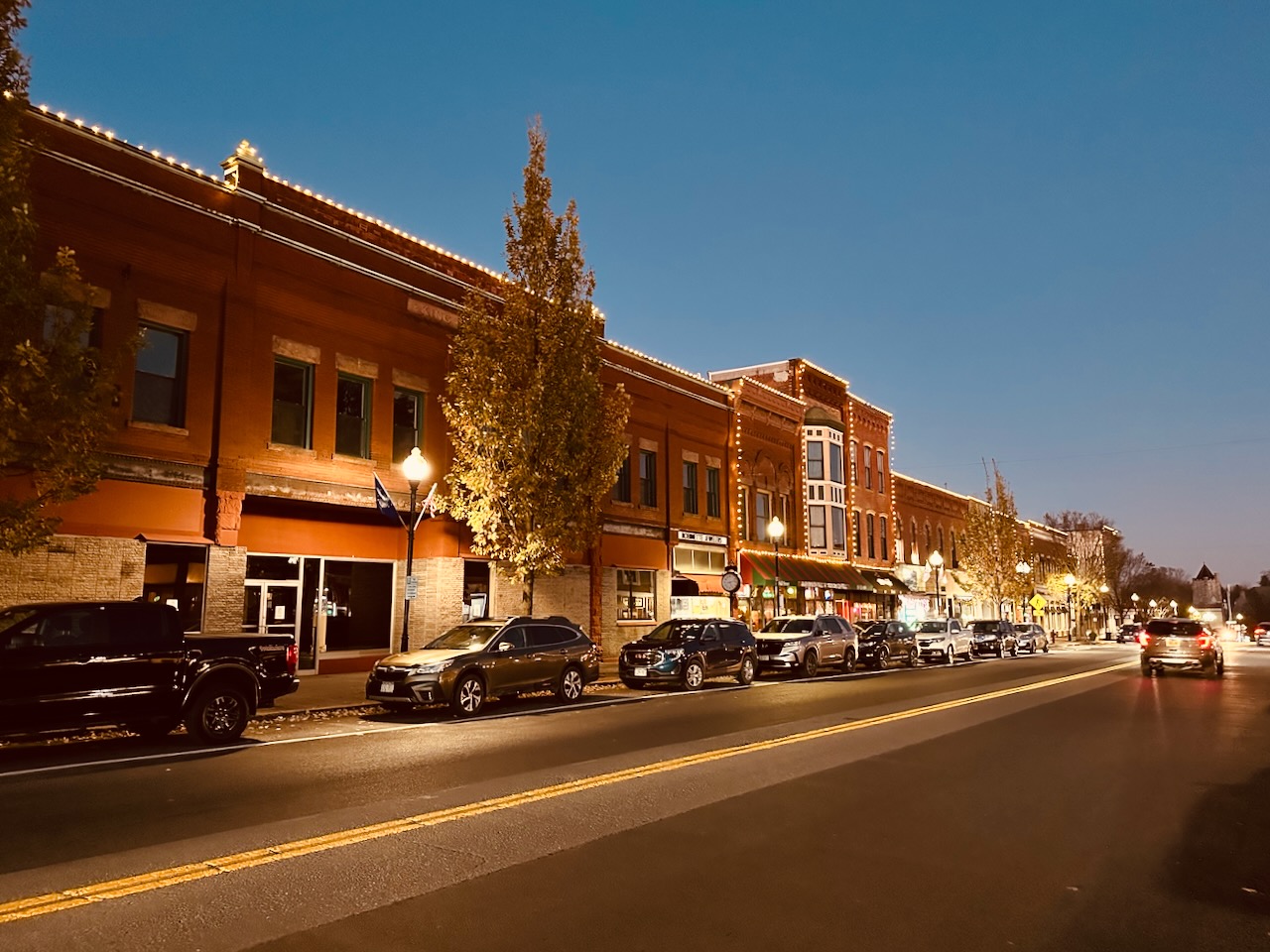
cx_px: 635
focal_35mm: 24
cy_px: 476
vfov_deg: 56.8
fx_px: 881
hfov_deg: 71.6
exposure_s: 1/30
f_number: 1.78
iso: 1250
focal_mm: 6.86
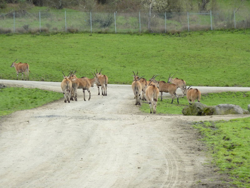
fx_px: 1314
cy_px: 94
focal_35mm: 182
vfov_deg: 8.2
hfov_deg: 10.9
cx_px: 125
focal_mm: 29.9
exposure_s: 1/500
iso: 250
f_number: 4.5
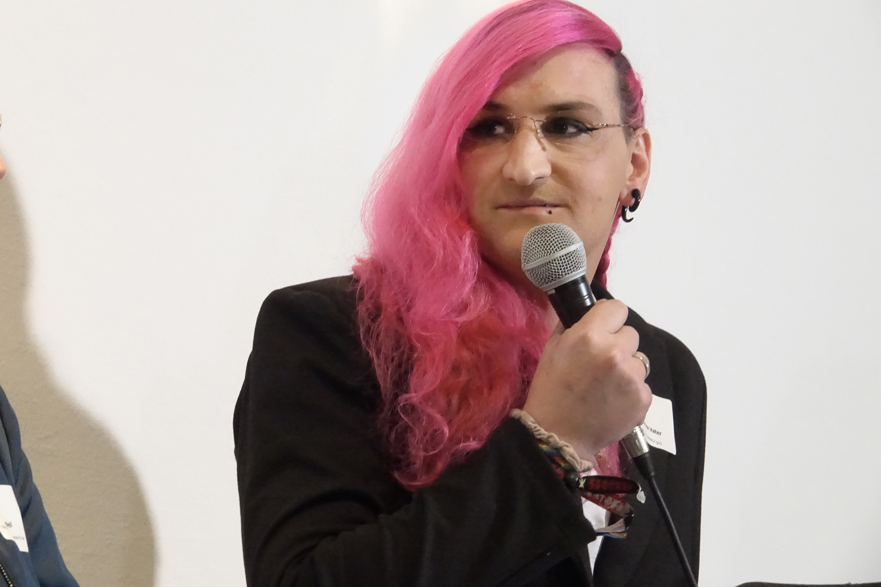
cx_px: 408
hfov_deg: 8.8
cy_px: 280
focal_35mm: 235
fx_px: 5751
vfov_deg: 5.8
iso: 5000
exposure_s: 1/60
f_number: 8
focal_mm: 78.39
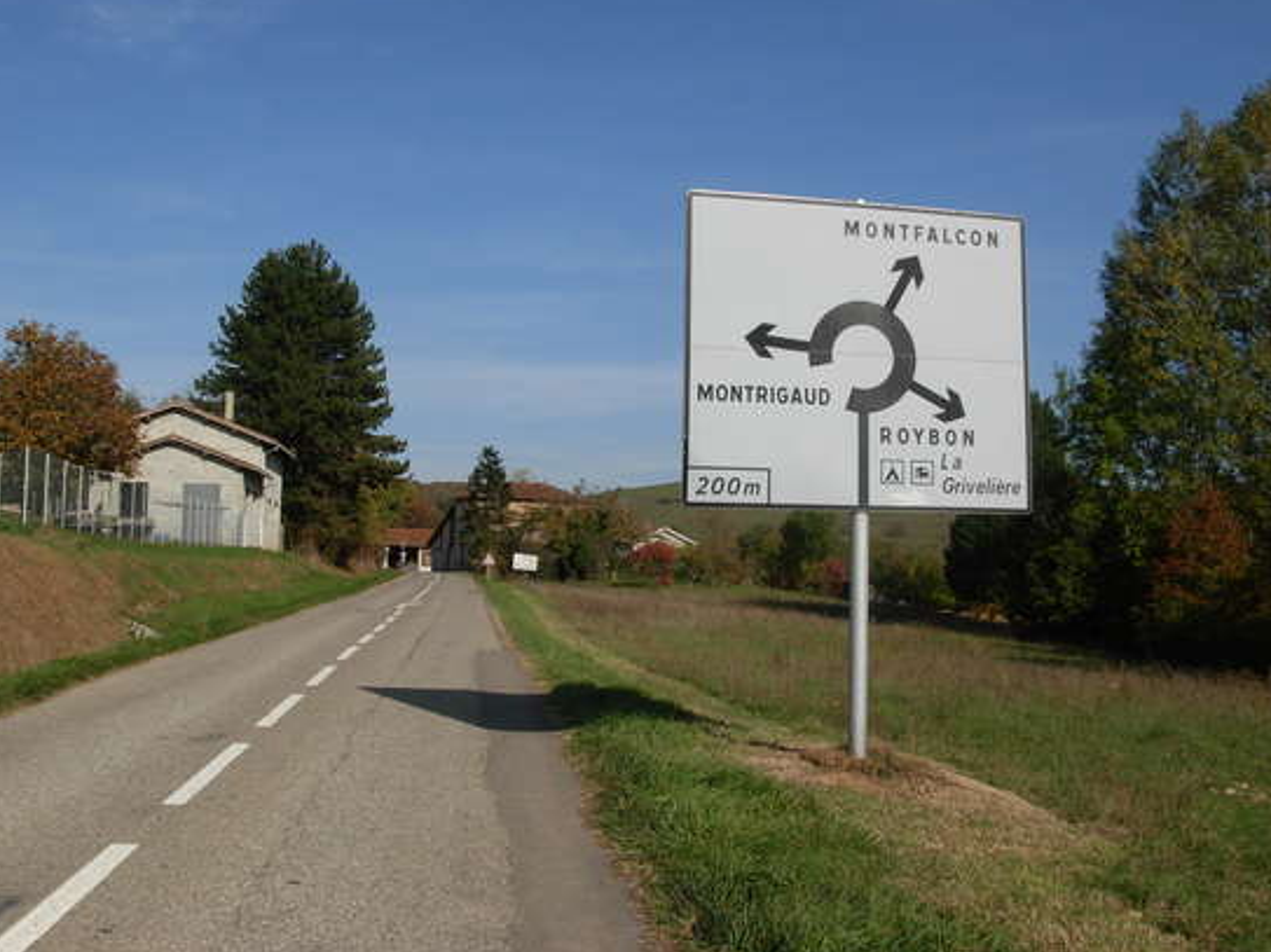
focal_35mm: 42
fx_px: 1542
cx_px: 646
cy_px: 437
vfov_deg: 34.3
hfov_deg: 44.8
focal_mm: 6.3
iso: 79
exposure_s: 1/912
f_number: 4.9
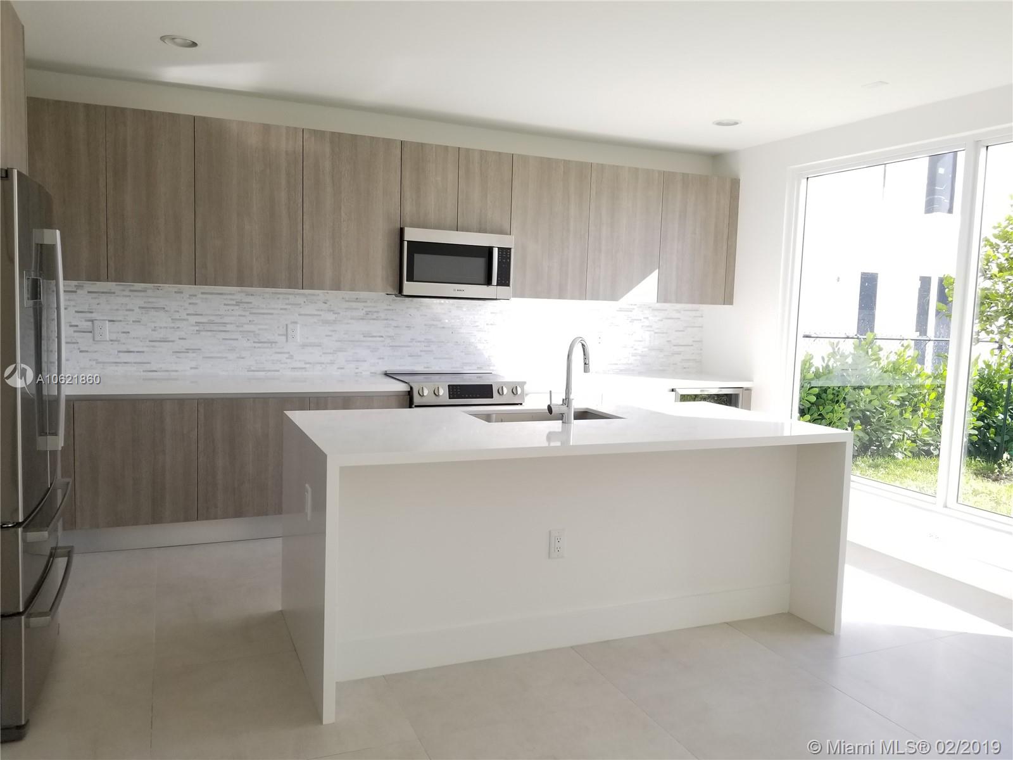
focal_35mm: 26
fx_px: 761
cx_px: 506
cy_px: 380
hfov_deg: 67.3
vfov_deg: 53.1
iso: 50
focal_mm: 4.3
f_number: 1.7
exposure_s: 1/221
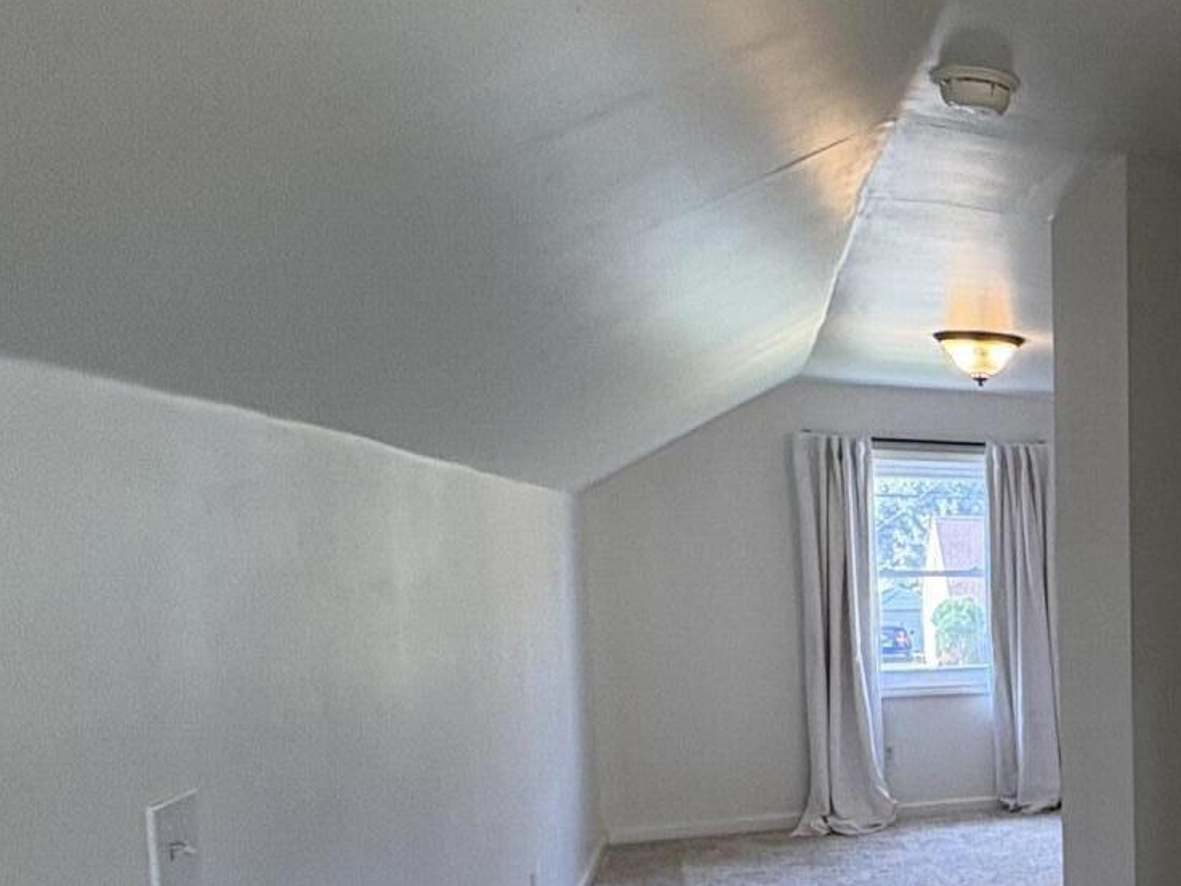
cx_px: 1497
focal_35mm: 38
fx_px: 1297
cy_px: 657
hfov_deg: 35.4
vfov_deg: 36.9
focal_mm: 2.22
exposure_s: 1/60
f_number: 2.2
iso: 125
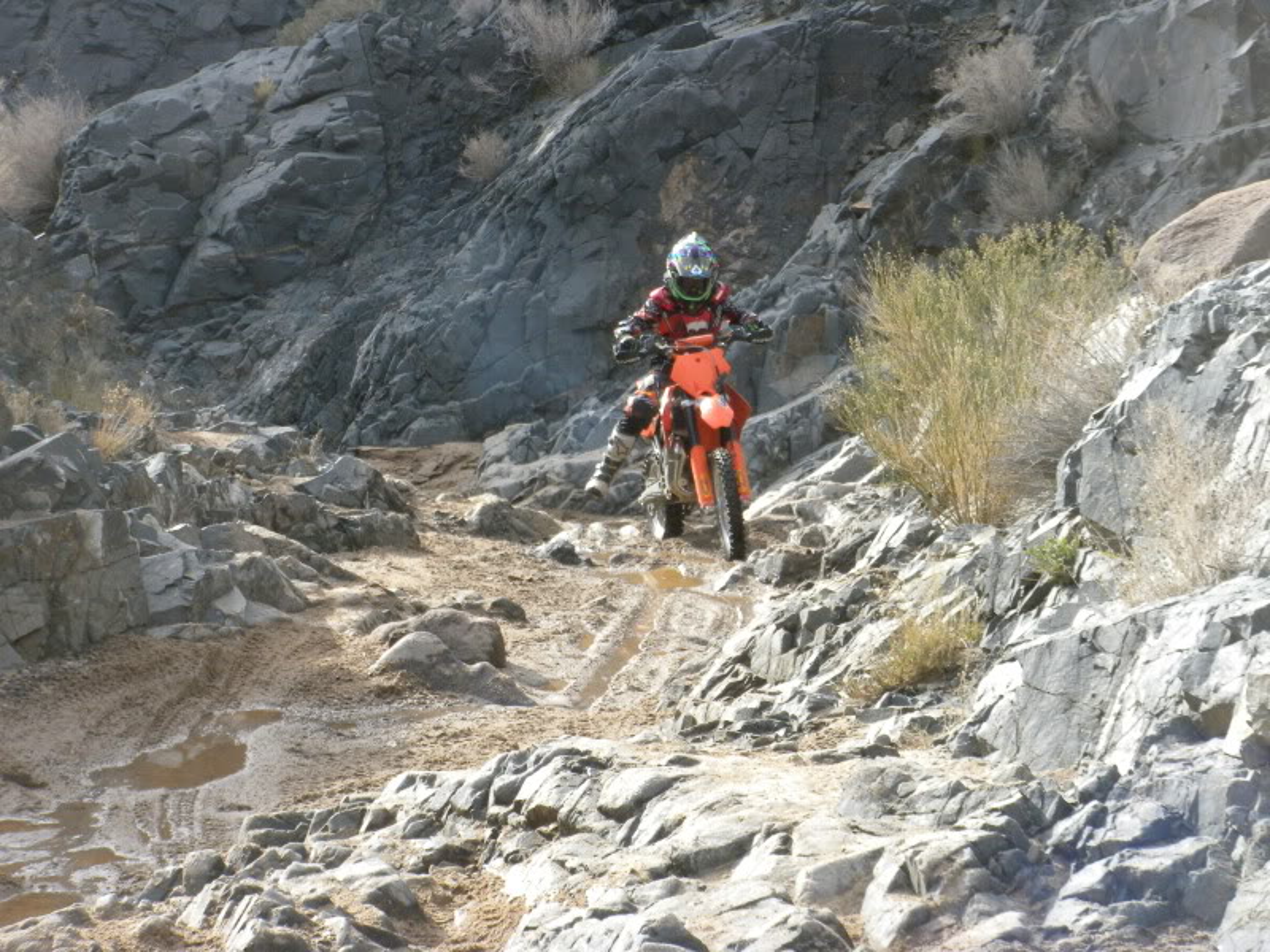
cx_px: 635
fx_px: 4366
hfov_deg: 16.6
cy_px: 476
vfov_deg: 12.5
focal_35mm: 119
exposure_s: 1/428
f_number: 5.1
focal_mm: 21
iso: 256
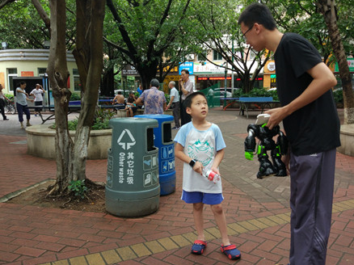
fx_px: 327
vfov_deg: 44.1
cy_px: 129
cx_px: 176
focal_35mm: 32
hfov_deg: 56.8
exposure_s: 1/100
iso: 198
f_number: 2
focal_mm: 4.26
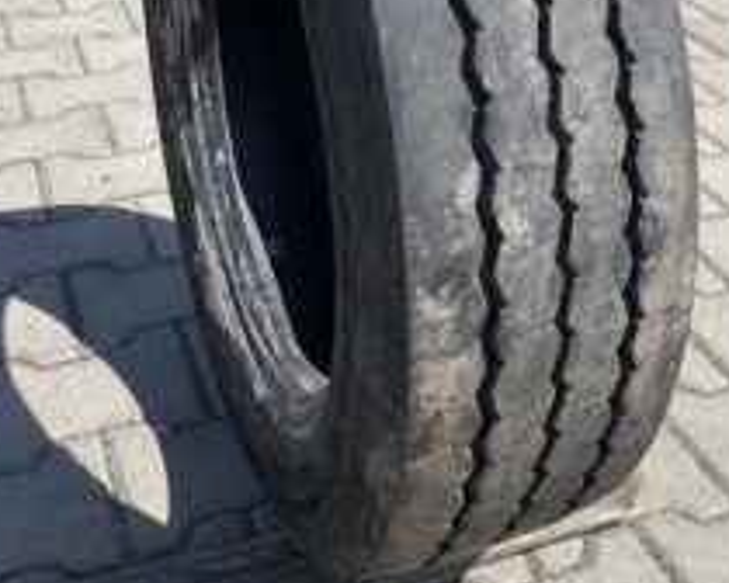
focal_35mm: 52
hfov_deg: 35.7
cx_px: 469
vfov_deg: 28.3
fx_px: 1122
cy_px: 88
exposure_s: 1/2066
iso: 32
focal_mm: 4.25
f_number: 1.8
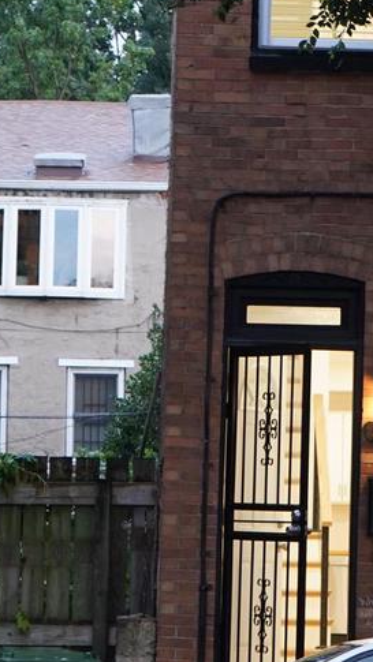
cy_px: 220
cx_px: 265
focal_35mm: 156
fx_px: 2742
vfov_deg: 13.8
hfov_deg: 7.8
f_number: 4.5
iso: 1600
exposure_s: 1/50
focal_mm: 47
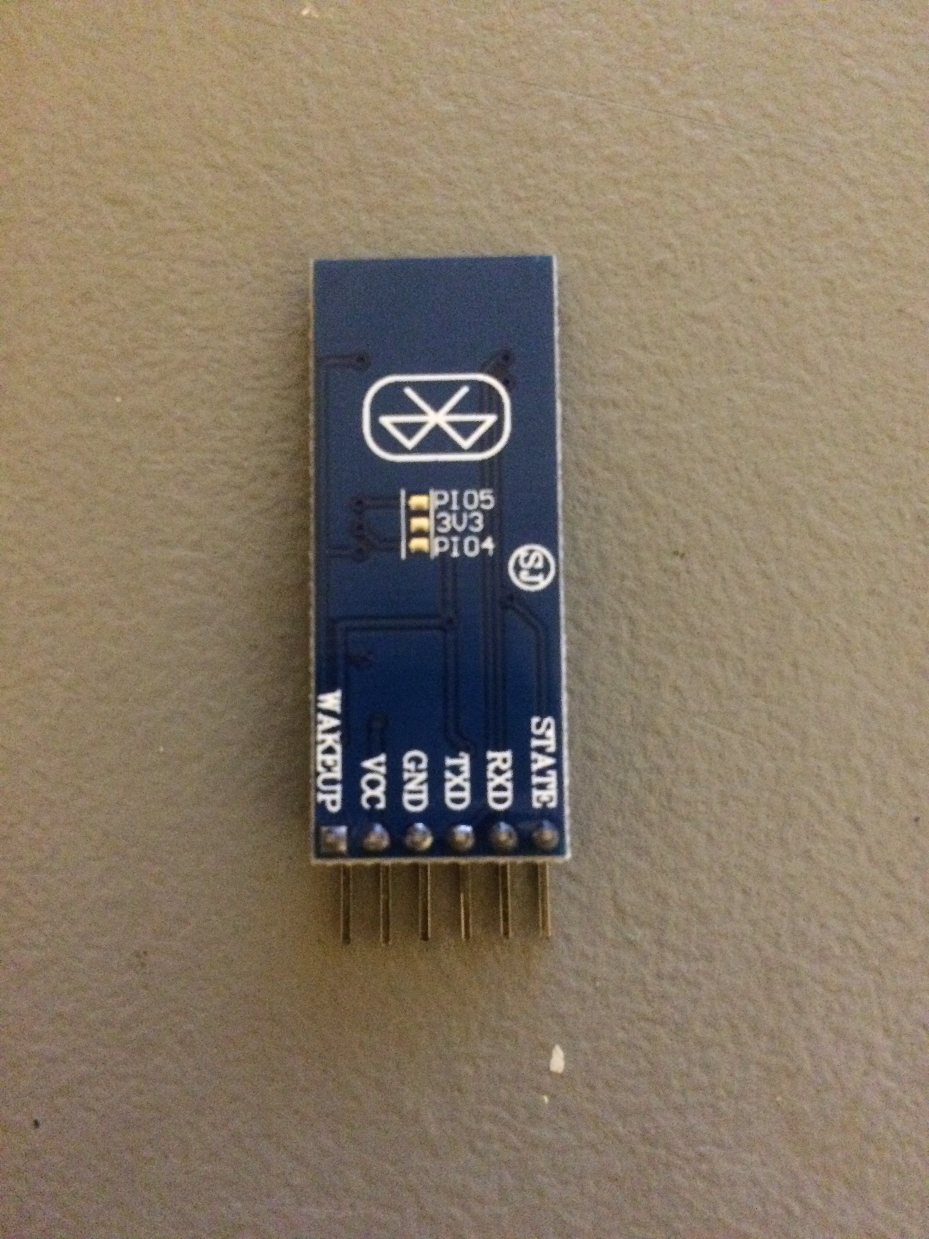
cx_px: 464
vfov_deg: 61.7
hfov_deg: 48.2
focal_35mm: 29
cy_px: 620
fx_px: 1038
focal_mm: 4.15
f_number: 2.2
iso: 800
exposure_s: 1/17
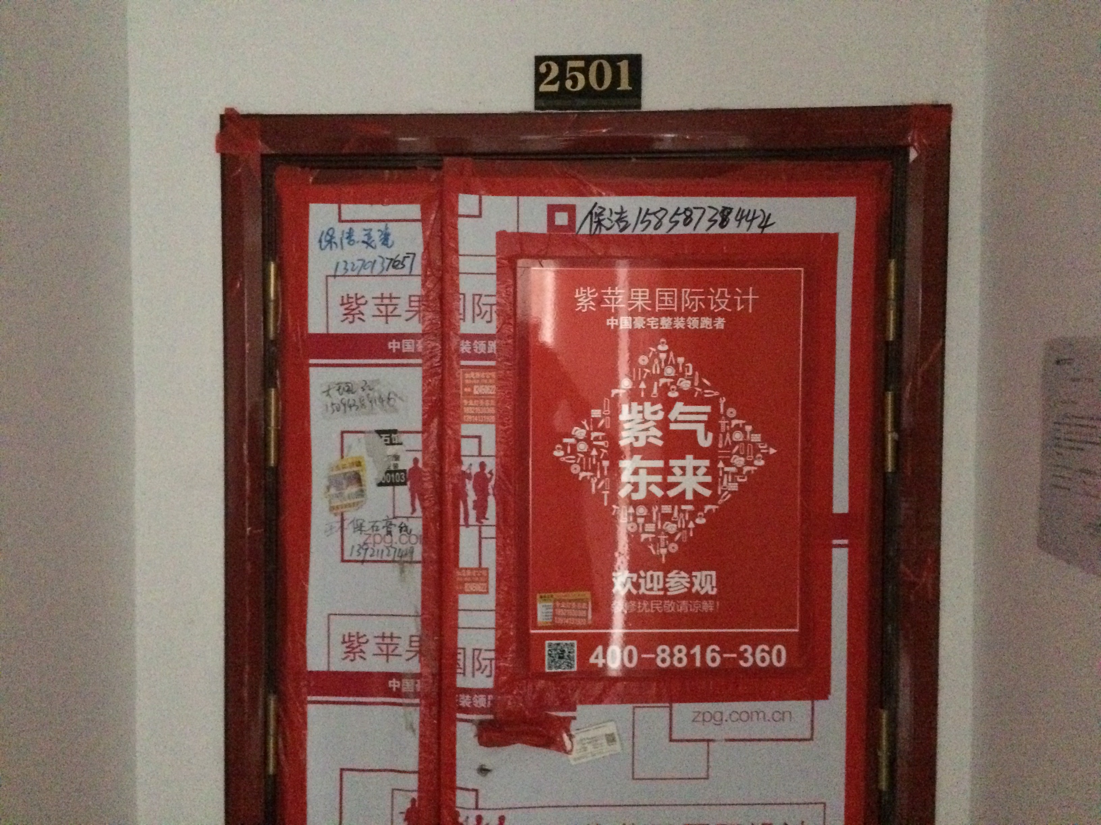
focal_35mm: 29
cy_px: 412
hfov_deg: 61.7
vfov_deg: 48.2
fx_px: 922
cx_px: 550
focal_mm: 4.15
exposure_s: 1/15
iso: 1250
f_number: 2.2
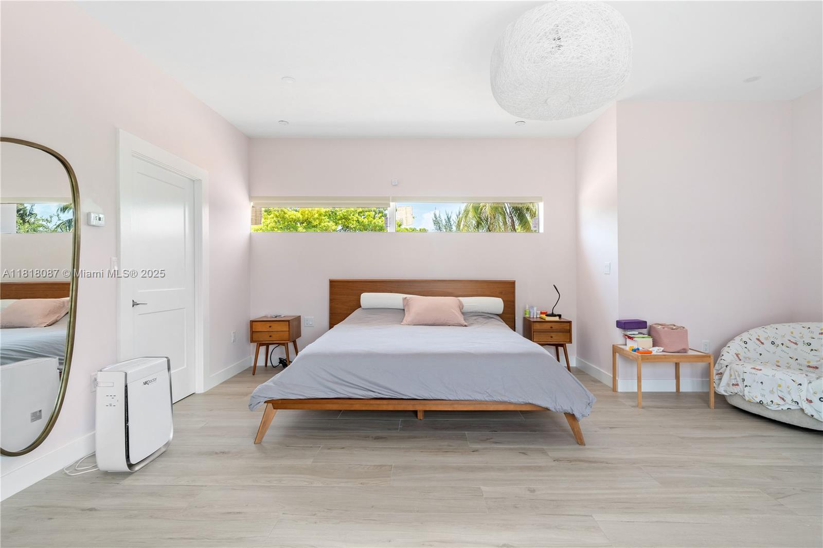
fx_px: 389
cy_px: 274
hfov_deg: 93.3
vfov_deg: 70.4
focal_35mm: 17
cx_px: 412
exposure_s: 1/10
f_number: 8
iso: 400
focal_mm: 17
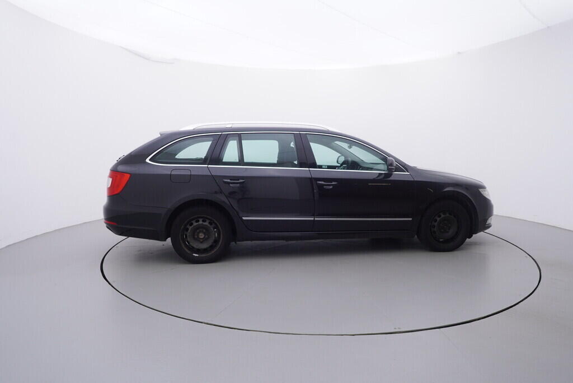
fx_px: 358
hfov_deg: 77.3
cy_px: 192
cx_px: 286
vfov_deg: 56.2
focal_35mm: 22
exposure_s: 1/80
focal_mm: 15
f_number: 5
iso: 200
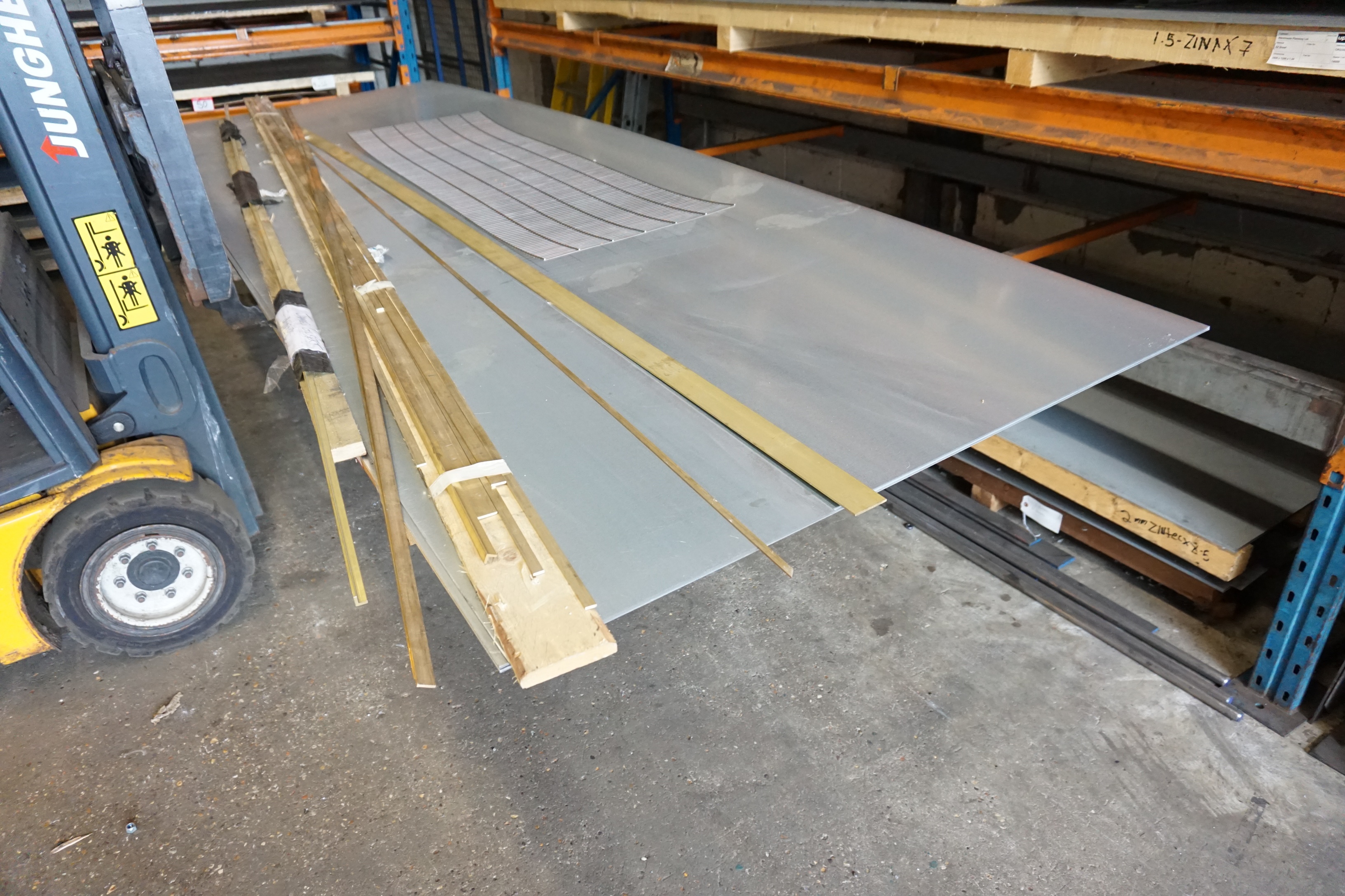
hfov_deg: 73.7
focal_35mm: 24
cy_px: 448
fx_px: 897
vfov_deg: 53.1
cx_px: 672
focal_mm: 16
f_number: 3.5
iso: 2500
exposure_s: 1/160
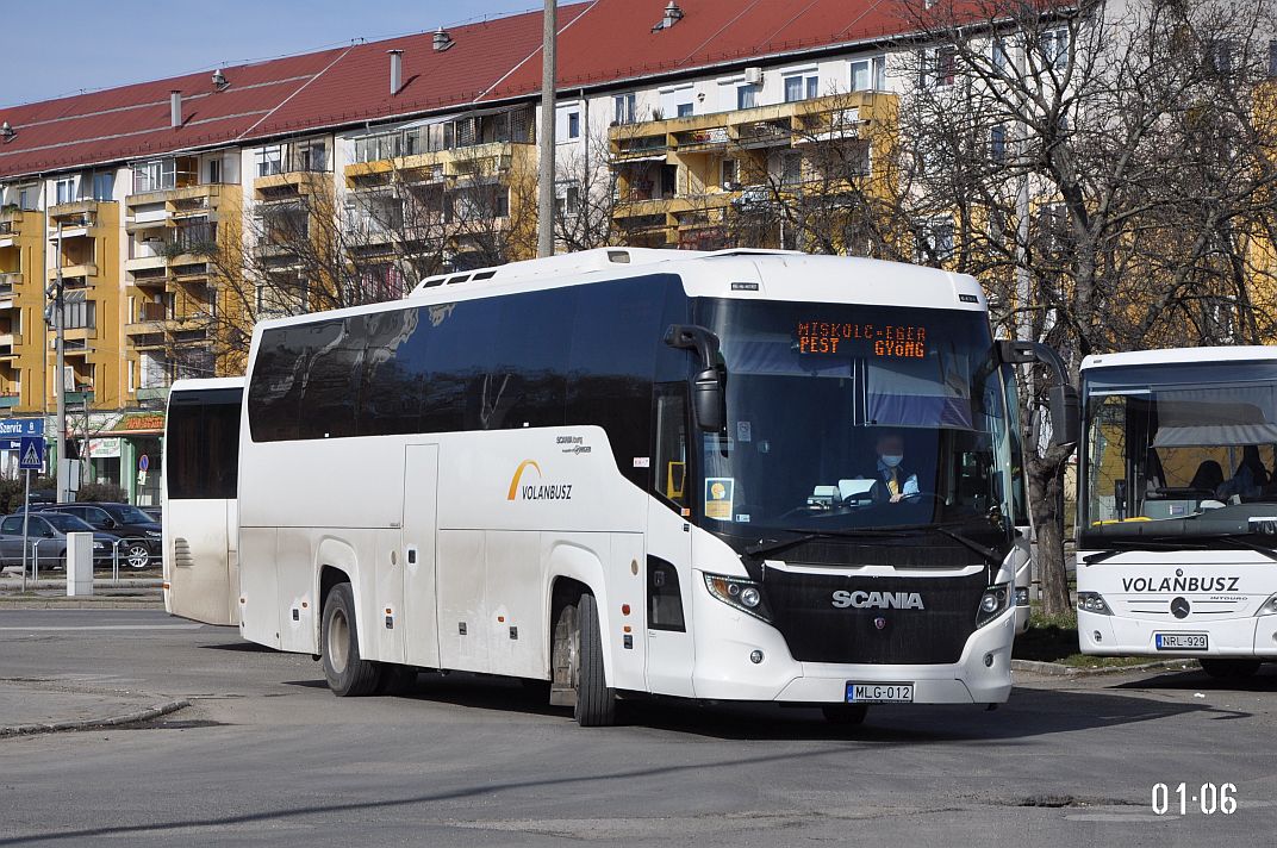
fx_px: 3720
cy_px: 424
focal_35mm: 105
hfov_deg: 19.5
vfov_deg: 13.0
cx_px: 638
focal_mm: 70
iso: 400
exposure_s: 1/2000
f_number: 7.1
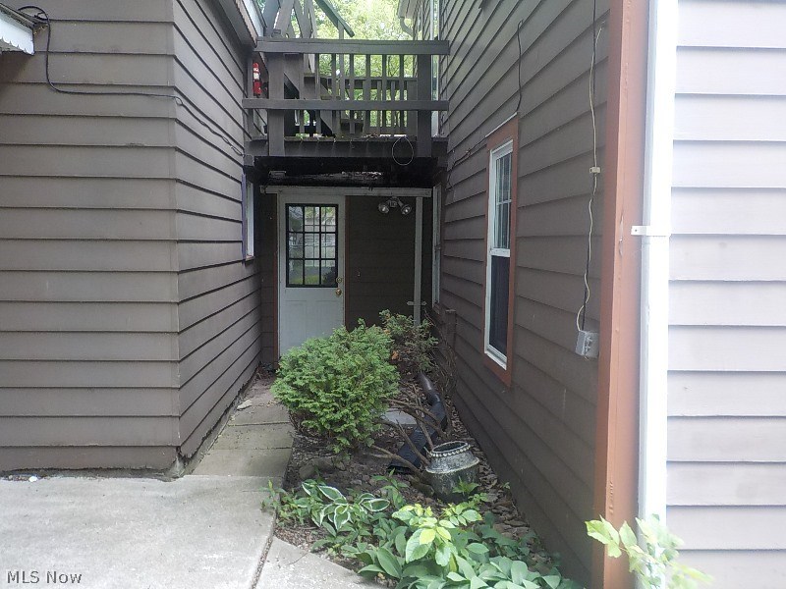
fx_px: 681
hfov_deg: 60.0
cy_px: 294
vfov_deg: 46.8
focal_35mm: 30
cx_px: 393
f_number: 3.3
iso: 125
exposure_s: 1/100
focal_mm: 4.1
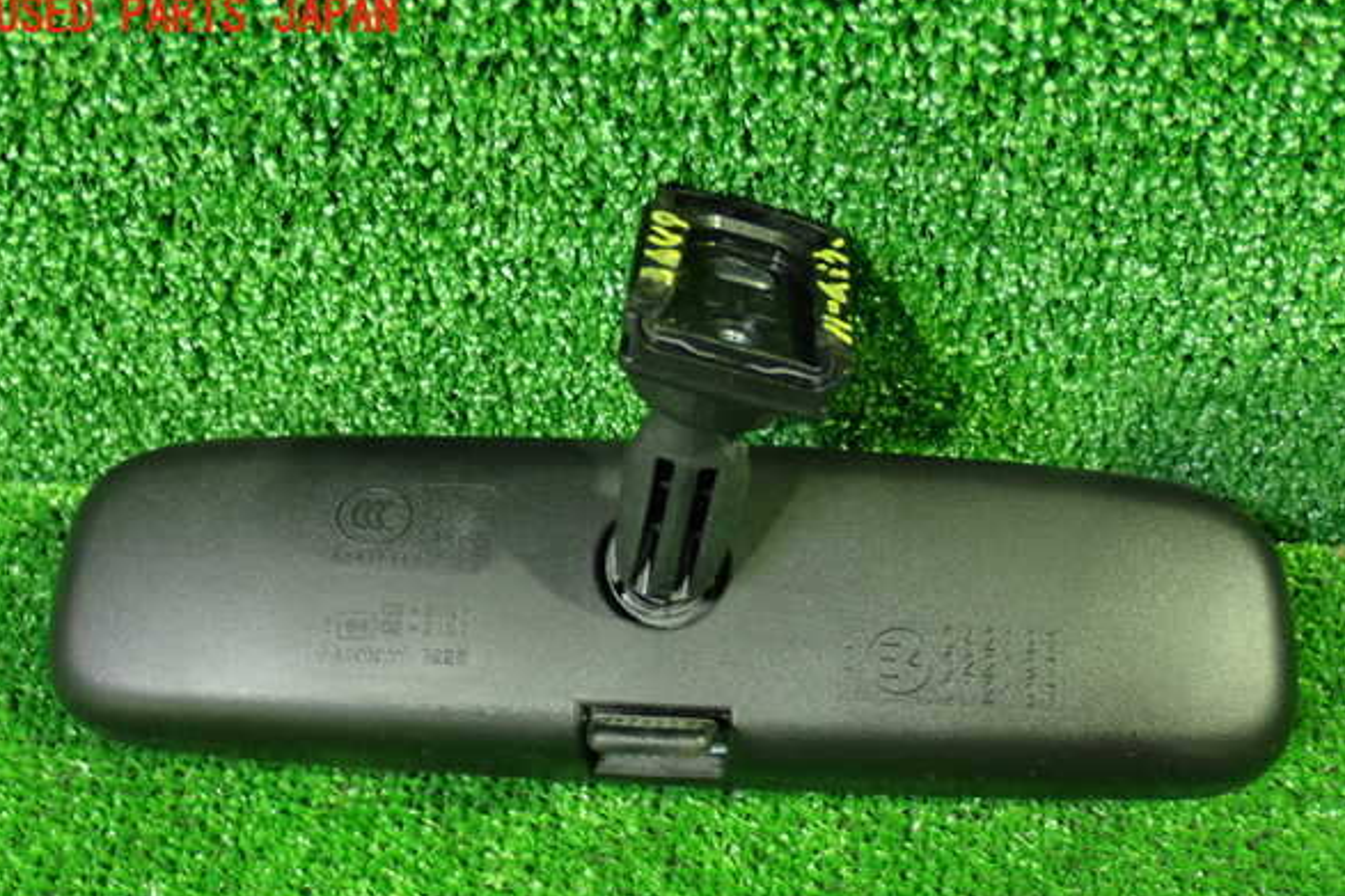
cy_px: 504
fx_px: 1867
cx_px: 669
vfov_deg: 27.0
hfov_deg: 39.6
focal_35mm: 50
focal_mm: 8.4
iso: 800
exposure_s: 1/13
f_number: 3.1
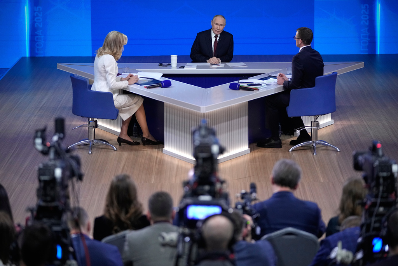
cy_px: 133
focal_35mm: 129
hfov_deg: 15.9
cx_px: 199
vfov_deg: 10.6
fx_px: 1426
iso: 3200
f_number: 2.8
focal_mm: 129
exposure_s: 1/400
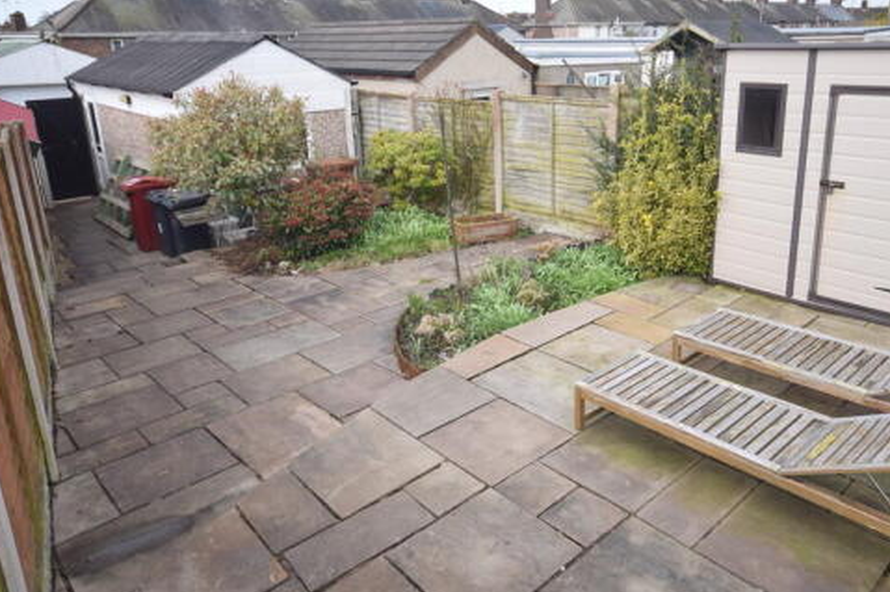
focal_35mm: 27
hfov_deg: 67.5
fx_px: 659
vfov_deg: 48.0
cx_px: 521
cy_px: 225
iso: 100
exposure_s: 1/160
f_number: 6.3
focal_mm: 13
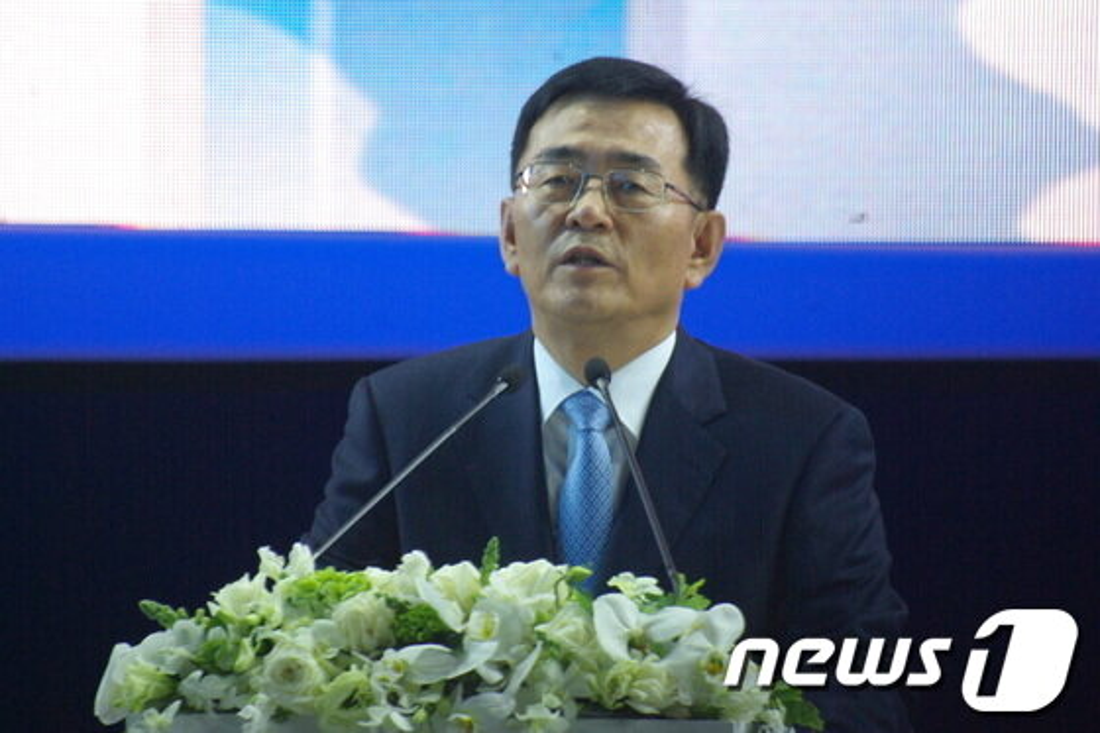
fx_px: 13745
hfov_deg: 4.6
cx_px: 550
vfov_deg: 3.1
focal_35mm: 450
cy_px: 366
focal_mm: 300
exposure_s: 1/125
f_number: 5.6
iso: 800
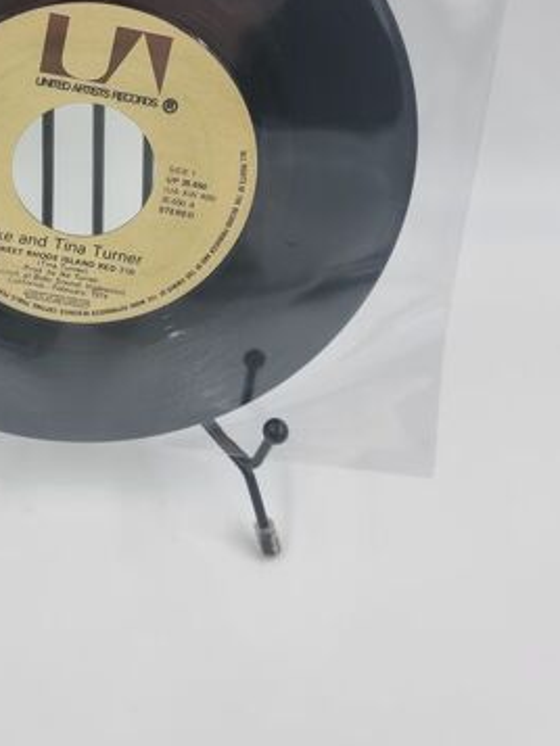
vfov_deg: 42.4
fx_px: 927
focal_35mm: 43
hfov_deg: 32.6
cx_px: 104
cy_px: 178
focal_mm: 6.7
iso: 50
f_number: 1.8
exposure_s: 1/100
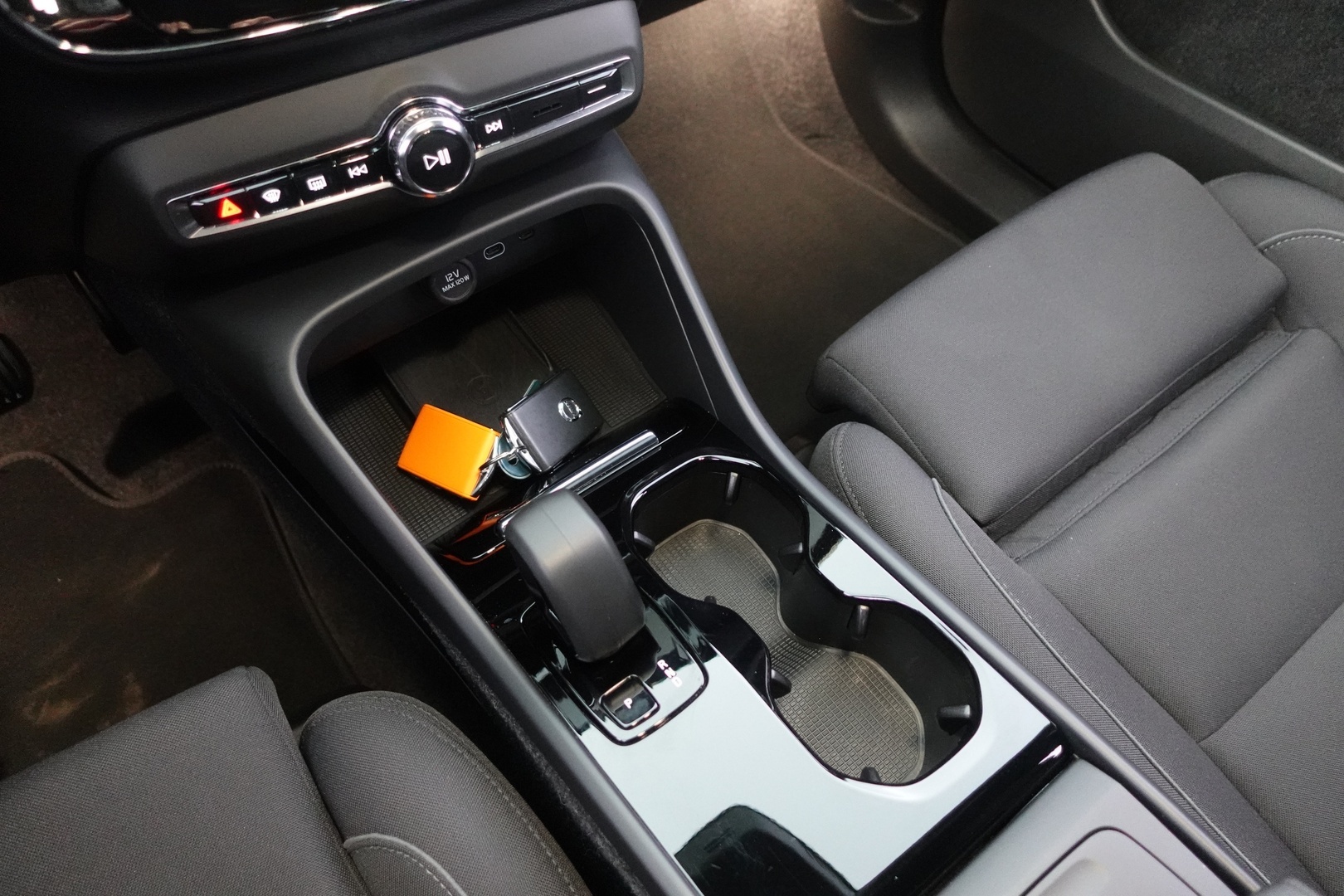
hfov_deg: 73.7
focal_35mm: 24
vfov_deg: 53.1
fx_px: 896
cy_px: 448
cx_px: 672
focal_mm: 9.4
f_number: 1.8
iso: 3200
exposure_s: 1/25
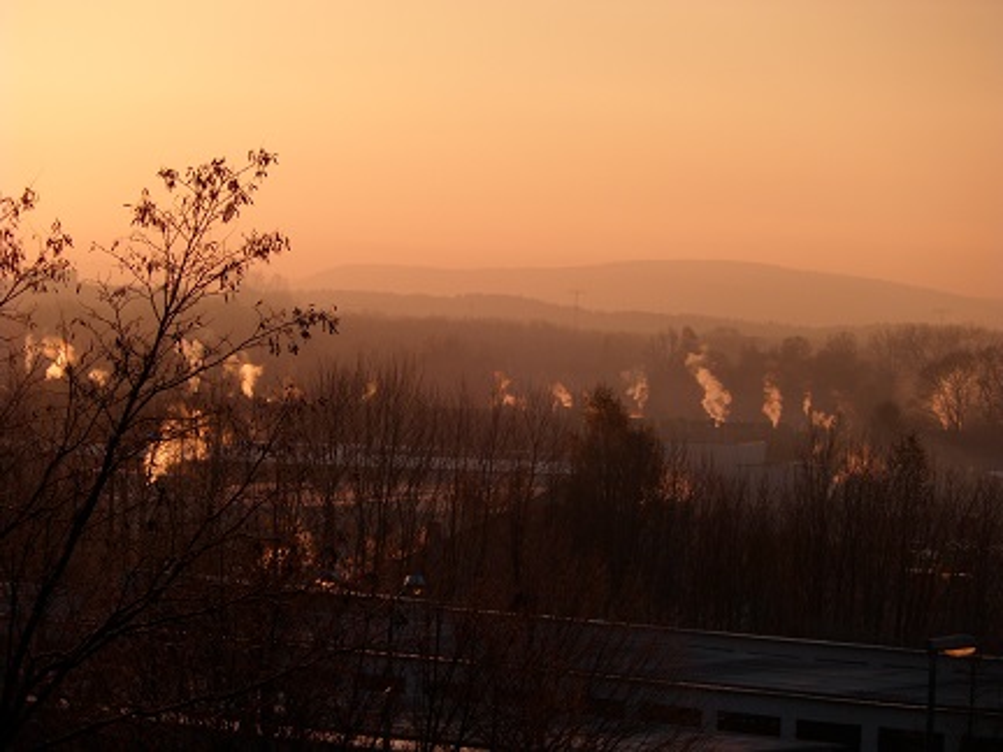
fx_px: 7823
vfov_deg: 5.5
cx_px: 502
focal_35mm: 270
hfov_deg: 7.3
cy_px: 376
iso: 80
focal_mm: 46.8
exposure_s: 1/500
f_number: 5.9
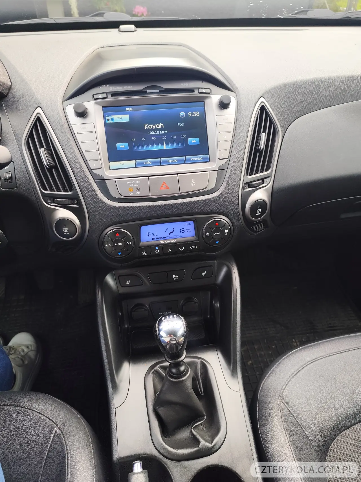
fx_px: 320
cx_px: 180
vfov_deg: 73.9
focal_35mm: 23
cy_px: 241
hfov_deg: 58.9
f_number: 1.65
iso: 100
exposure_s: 1/100
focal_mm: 6.14
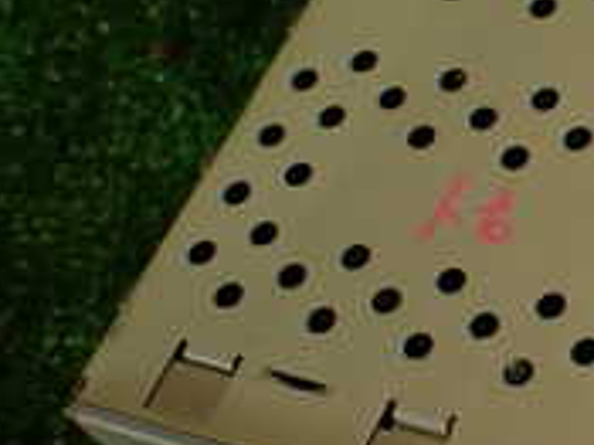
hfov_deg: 17.1
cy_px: 275
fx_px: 1766
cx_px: 910
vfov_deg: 14.3
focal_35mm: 103
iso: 100
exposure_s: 1/80
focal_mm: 5.4
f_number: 2.3
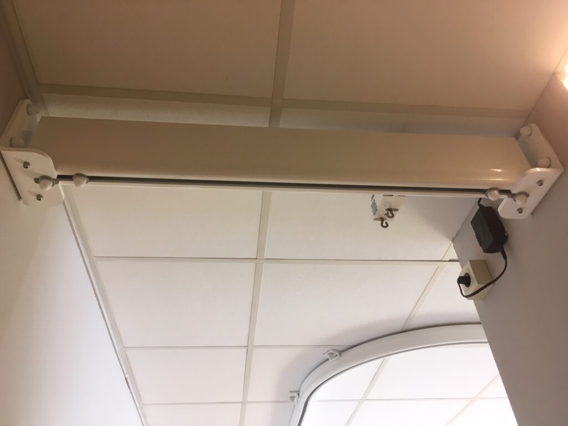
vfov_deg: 48.2
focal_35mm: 29
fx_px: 476
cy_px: 213
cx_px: 284
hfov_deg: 61.7
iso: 80
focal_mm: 4.15
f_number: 2.2
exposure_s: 1/33
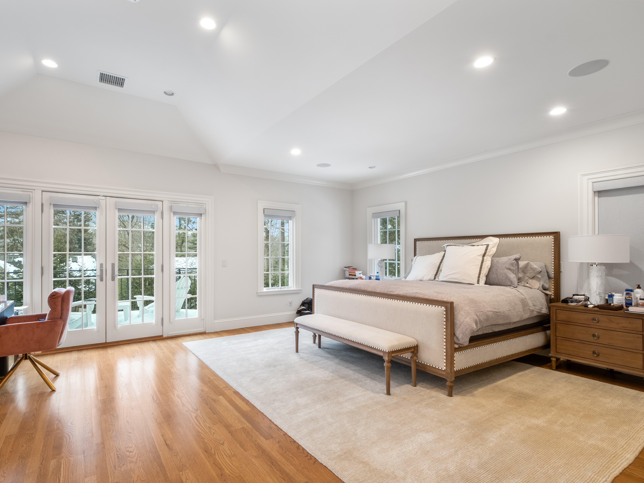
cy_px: 253
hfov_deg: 90.8
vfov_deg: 74.7
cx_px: 291
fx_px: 316
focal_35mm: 17
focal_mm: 10
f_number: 9
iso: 320
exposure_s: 1
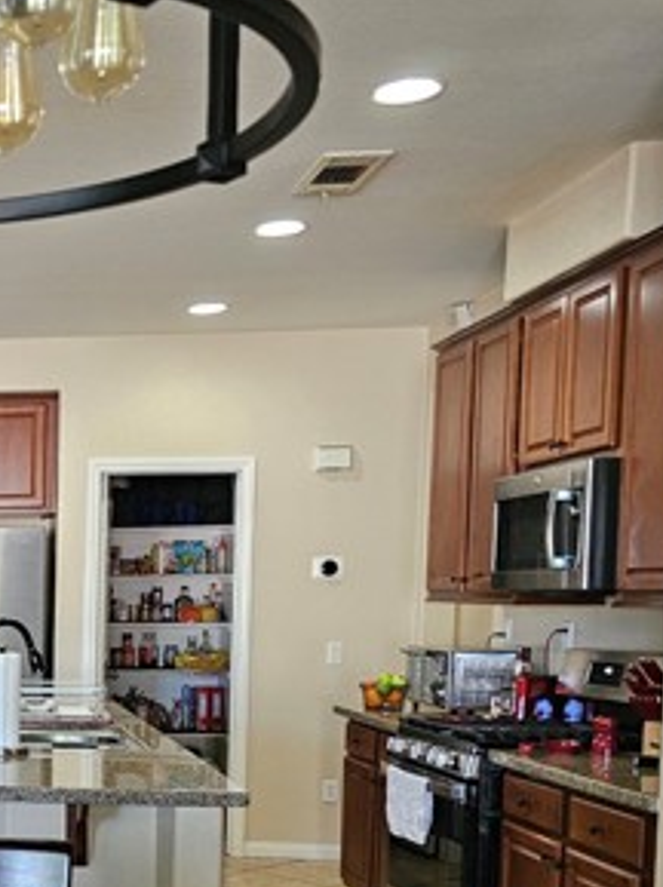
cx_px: -175
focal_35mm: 51
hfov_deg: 25.1
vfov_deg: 36.5
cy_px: 688
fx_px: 1305
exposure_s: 1/120
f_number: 1.7
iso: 800
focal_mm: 6.3
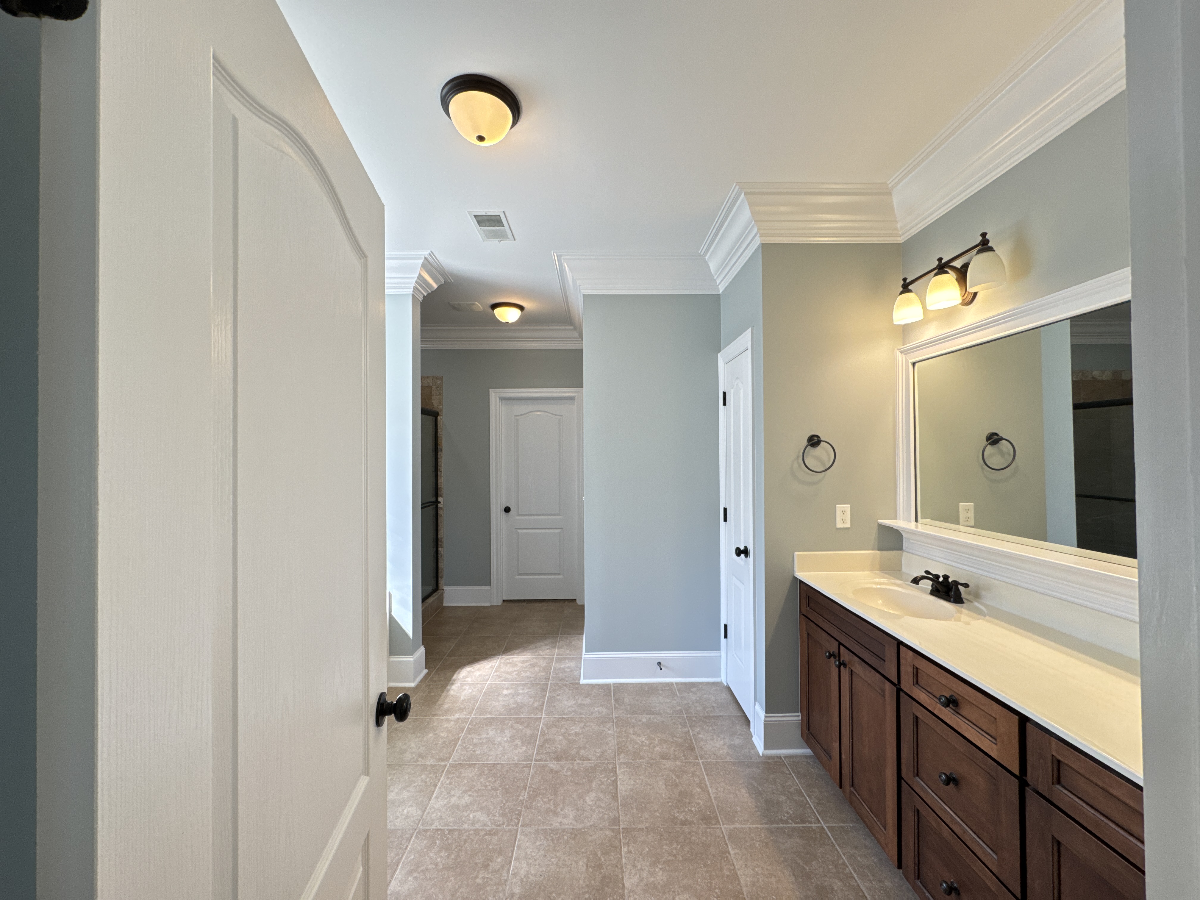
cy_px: 450
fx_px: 485
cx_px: 600
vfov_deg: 85.7
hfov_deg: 102.1
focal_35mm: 14
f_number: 2.2
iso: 160
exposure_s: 1/120
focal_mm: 2.22
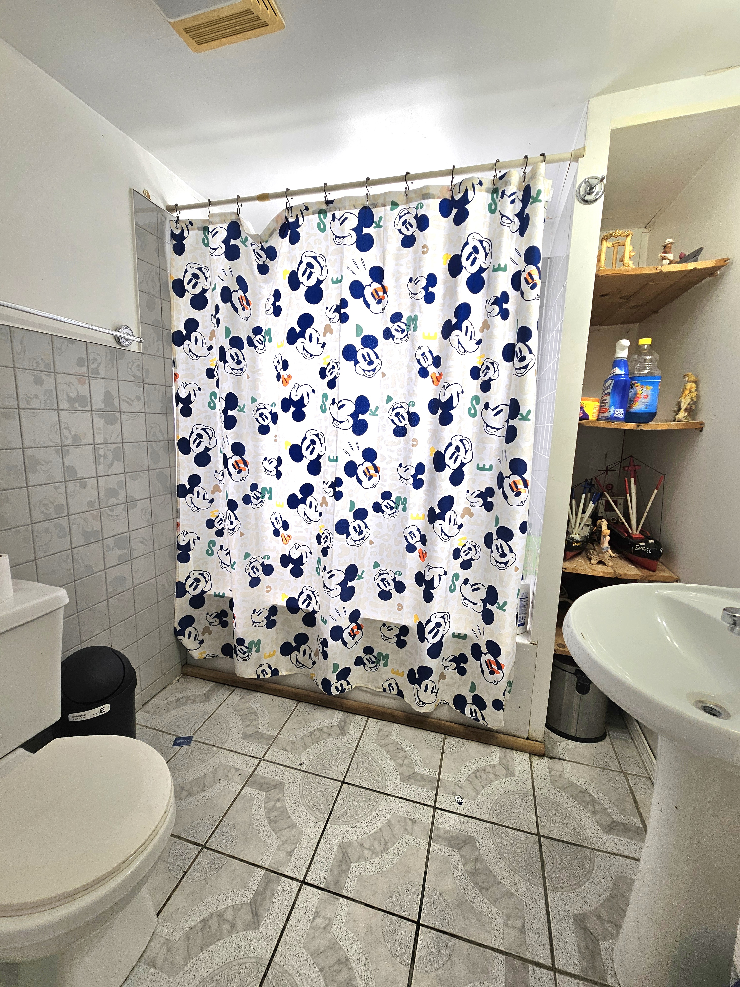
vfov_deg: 106.2
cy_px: 494
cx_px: 370
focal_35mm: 13
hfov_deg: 89.9
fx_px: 371
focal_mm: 2.2
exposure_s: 1/120
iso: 64
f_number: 2.2
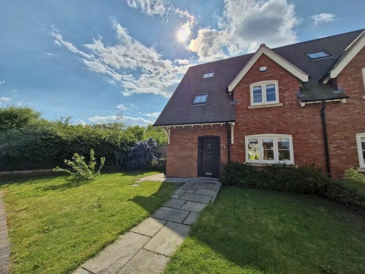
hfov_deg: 106.2
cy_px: 137
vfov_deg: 89.9
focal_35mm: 13
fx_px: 137
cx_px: 182
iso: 50
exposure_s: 1/3080
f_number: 2.2
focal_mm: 1.74
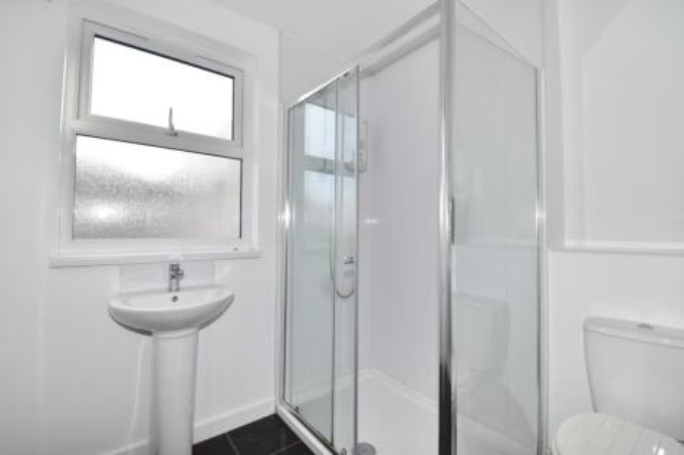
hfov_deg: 100.4
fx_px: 285
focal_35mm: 15
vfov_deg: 77.3
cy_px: 228
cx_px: 342
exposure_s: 1/60
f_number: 13
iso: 400
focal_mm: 10
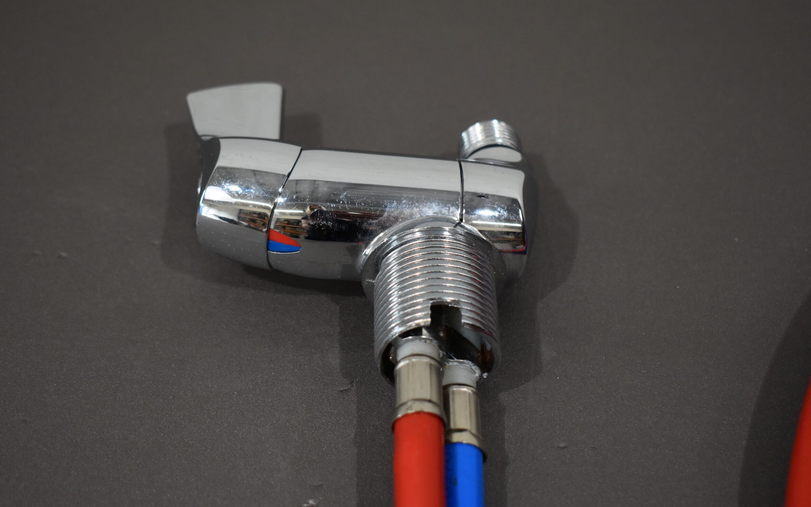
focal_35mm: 62
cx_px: 407
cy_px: 253
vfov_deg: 21.0
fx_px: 1370
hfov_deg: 33.0
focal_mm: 40
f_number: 4.8
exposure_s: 1/250
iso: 800
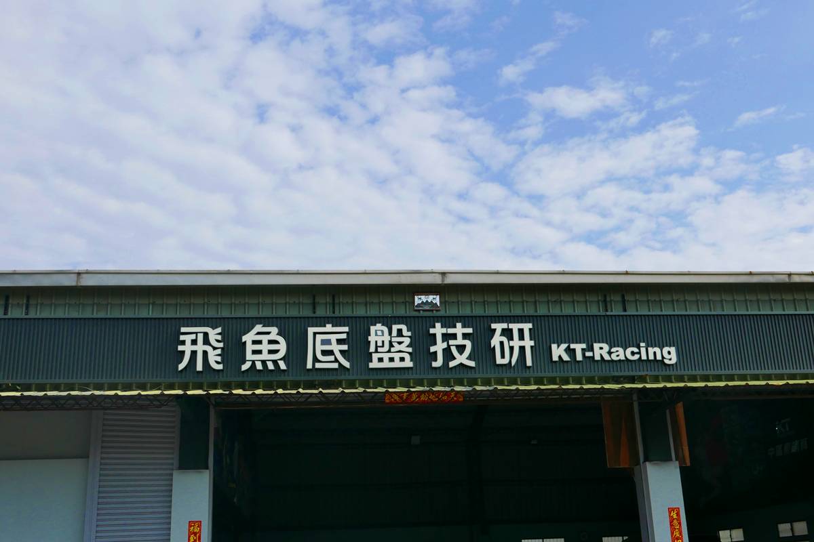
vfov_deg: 32.6
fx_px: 927
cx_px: 407
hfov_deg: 47.4
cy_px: 271
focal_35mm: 41
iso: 200
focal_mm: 18.6
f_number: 5.6
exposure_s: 1/1600
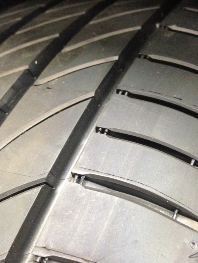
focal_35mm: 40
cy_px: 153
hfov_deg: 35.9
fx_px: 305
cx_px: 109
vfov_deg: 46.6
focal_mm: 4.12
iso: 640
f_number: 2.4
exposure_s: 1/15
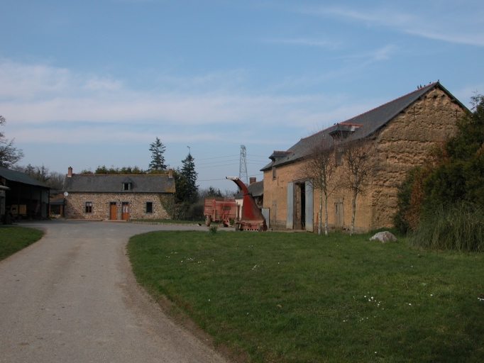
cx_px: 242
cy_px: 182
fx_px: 490
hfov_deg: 52.6
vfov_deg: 40.7
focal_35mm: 35
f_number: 5
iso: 100
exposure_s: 1/486
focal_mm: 8.9
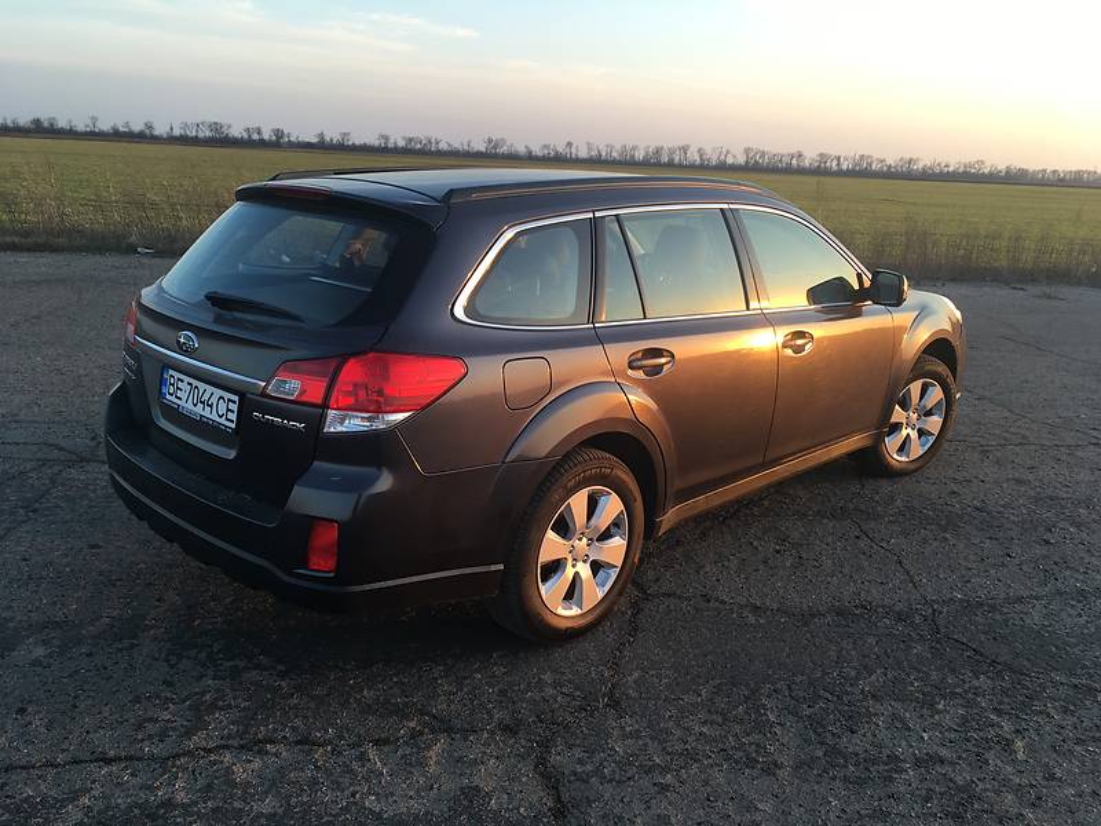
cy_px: 413
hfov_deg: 61.7
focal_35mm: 29
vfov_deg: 48.2
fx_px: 922
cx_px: 550
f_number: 2.2
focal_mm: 4.2
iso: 25
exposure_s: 1/118
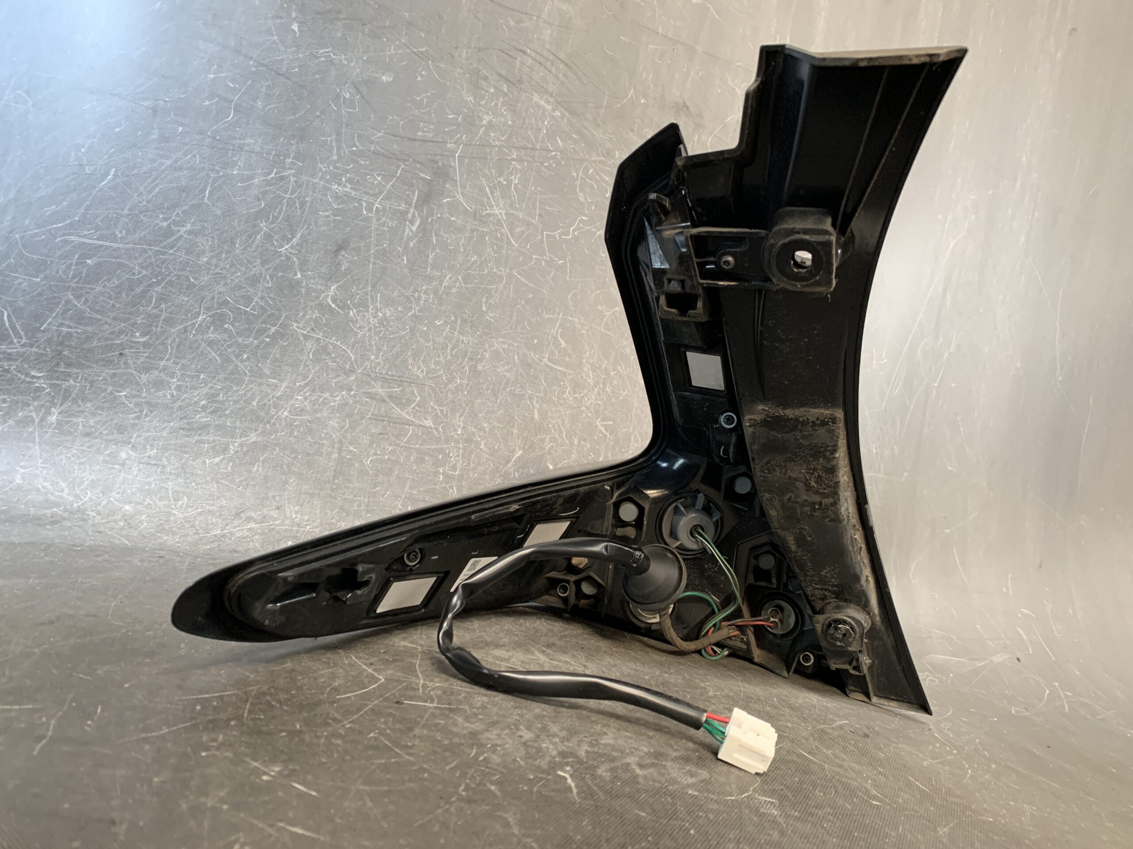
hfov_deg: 67.3
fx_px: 851
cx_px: 566
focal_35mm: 26
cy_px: 424
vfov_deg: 53.1
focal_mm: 4.25
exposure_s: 1/60
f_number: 1.8
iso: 400
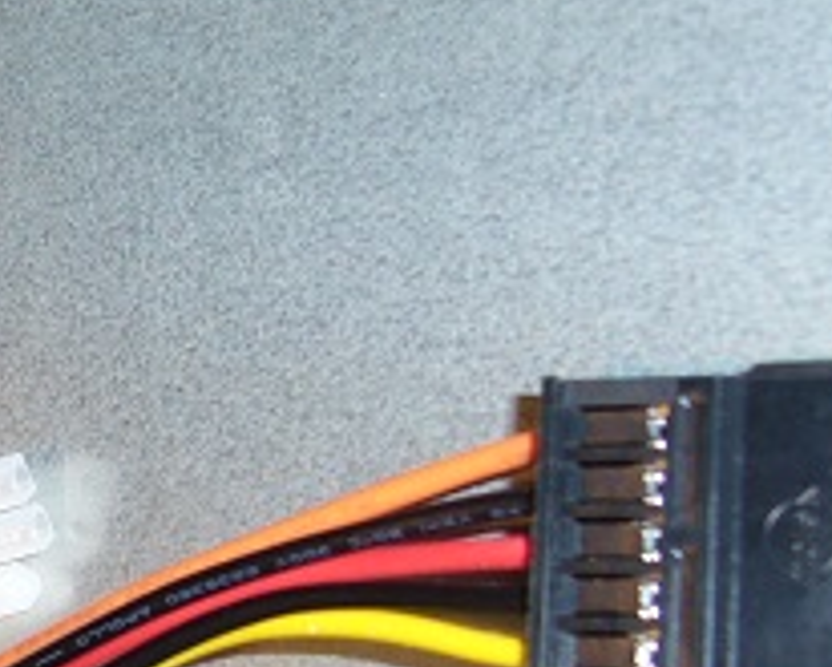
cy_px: 461
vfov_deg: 14.5
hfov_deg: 17.5
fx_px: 2611
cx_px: -77
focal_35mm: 106
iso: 80
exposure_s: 1/30
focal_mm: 5.8
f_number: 2.8
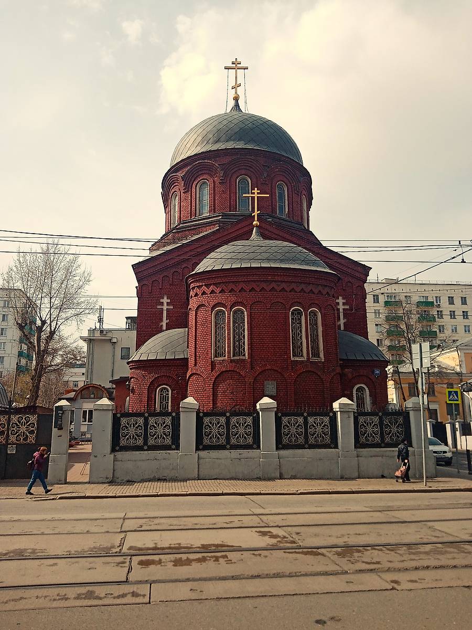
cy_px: 315
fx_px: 473
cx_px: 236
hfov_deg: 53.1
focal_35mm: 26
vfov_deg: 67.3
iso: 115
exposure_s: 1/1634
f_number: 1.8
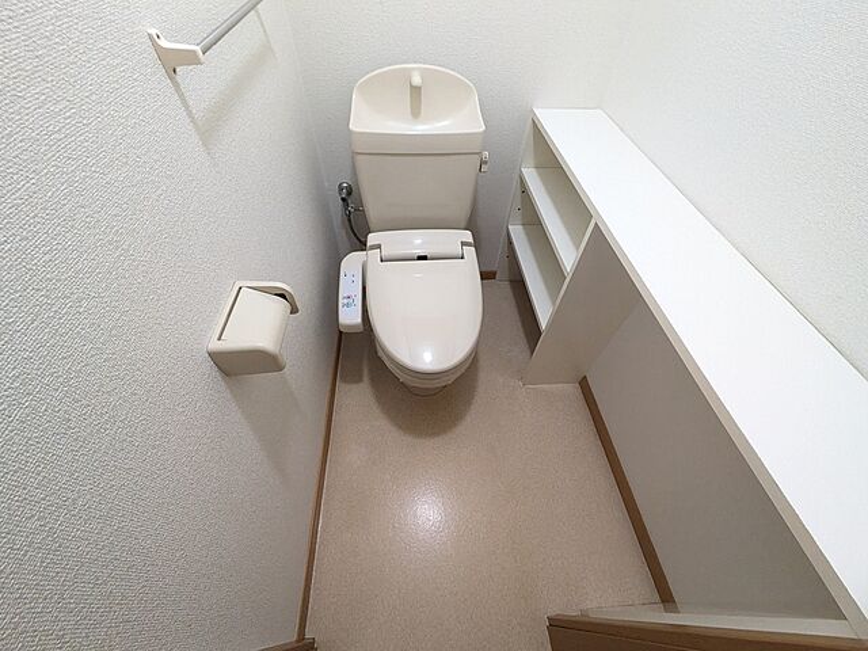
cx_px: 434
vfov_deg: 85.7
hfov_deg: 102.1
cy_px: 326
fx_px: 351
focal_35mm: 14
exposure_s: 1/40
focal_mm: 1.83
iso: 849
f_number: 2.2
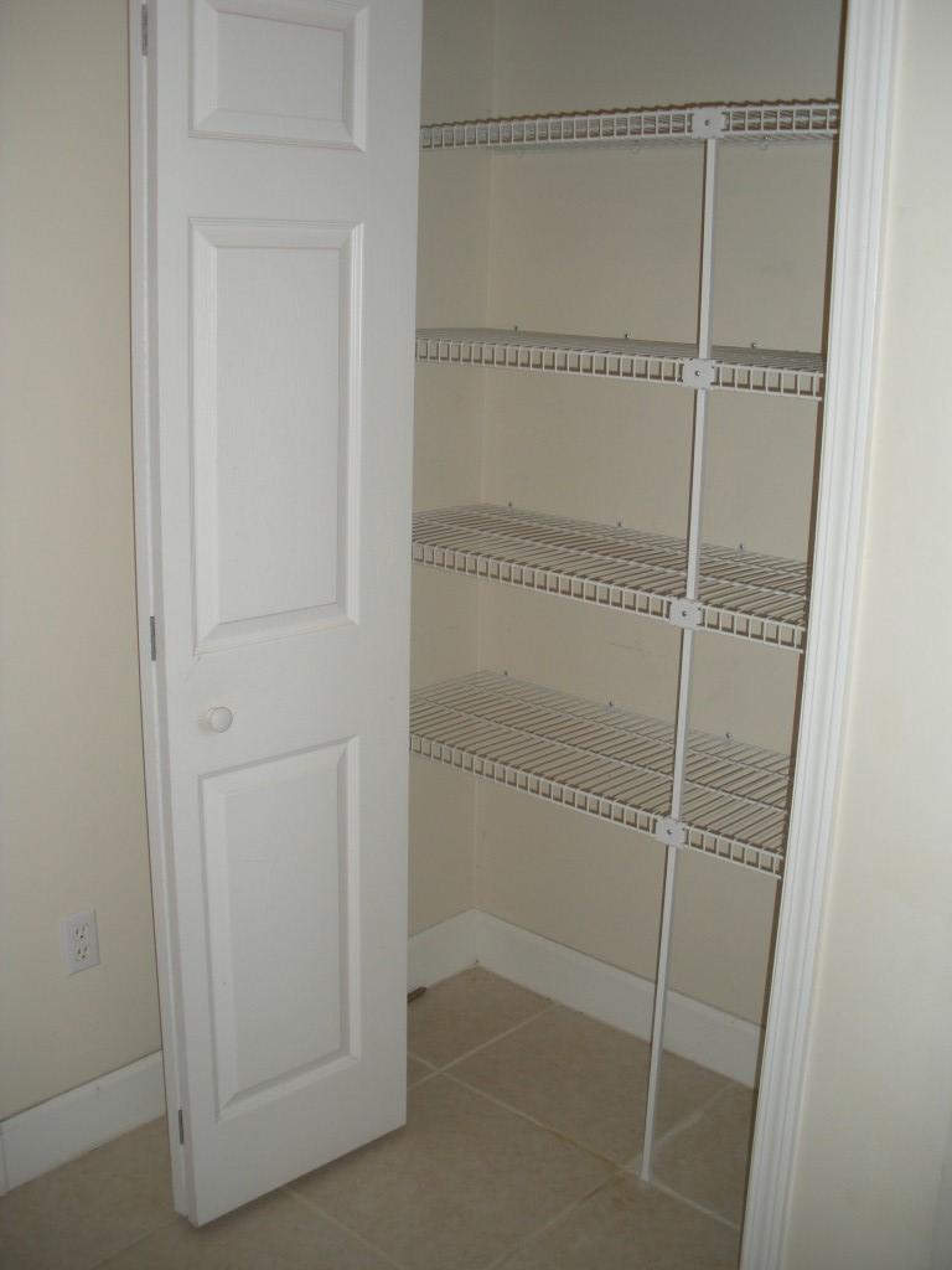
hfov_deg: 39.7
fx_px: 1320
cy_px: 635
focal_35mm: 36
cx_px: 476
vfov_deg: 51.4
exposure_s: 1/60
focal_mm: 6.3
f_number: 3.5
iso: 105
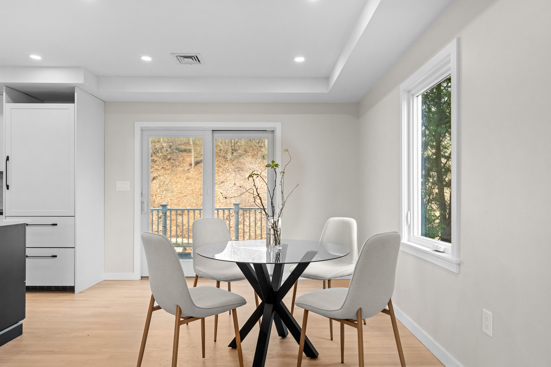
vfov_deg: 55.9
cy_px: 190
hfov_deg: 77.0
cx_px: 274
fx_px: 346
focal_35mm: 23
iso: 3200
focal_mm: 21.6
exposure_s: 1/80
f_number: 11
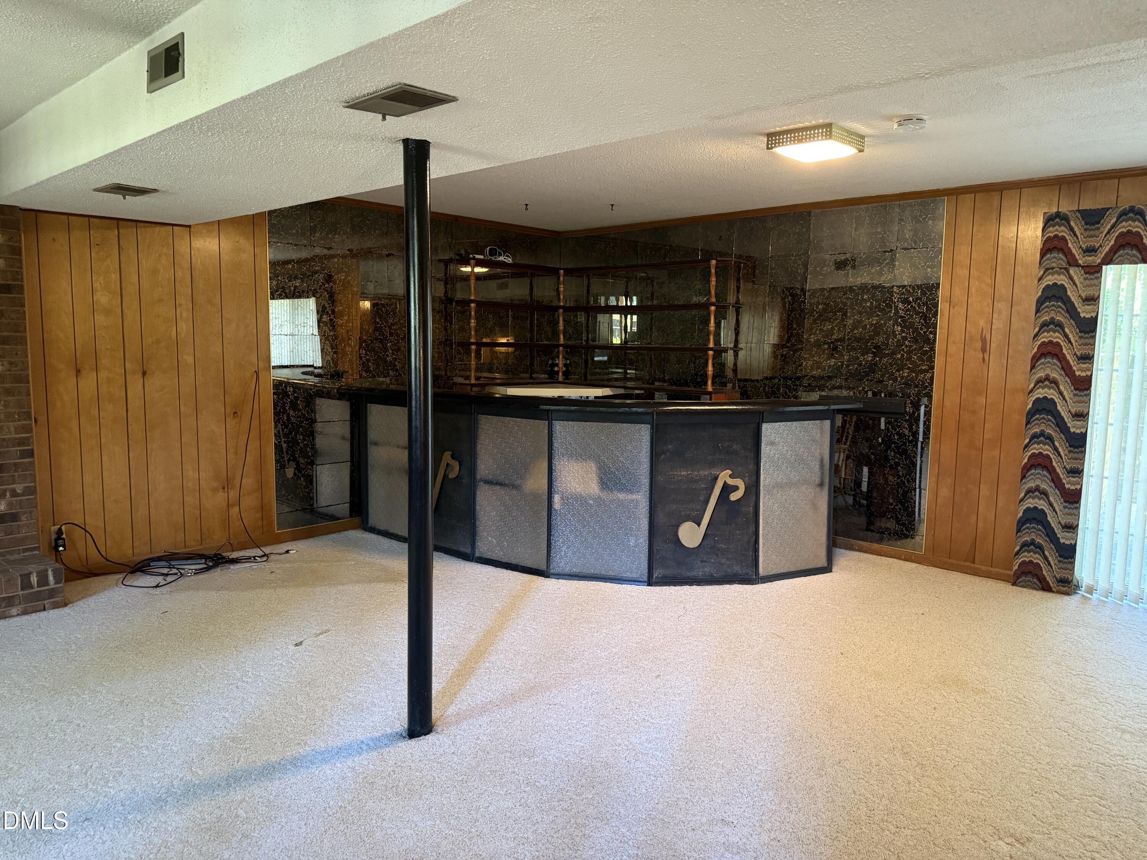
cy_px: 430
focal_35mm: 24
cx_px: 574
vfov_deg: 56.8
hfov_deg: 71.6
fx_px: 795
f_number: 1.78
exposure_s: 1/60
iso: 640
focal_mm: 6.76
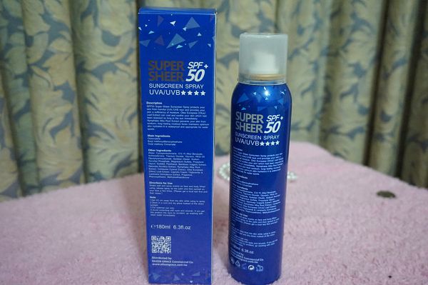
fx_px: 410
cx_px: 214
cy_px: 142
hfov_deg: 55.1
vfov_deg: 38.3
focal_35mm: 34
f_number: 4
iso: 3200
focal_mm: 23
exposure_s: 1/40
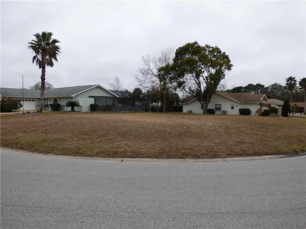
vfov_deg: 53.1
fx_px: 230
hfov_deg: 67.3
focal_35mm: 26
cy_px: 114
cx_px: 153
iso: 100
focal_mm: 4.61
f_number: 3.1
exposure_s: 1/1300
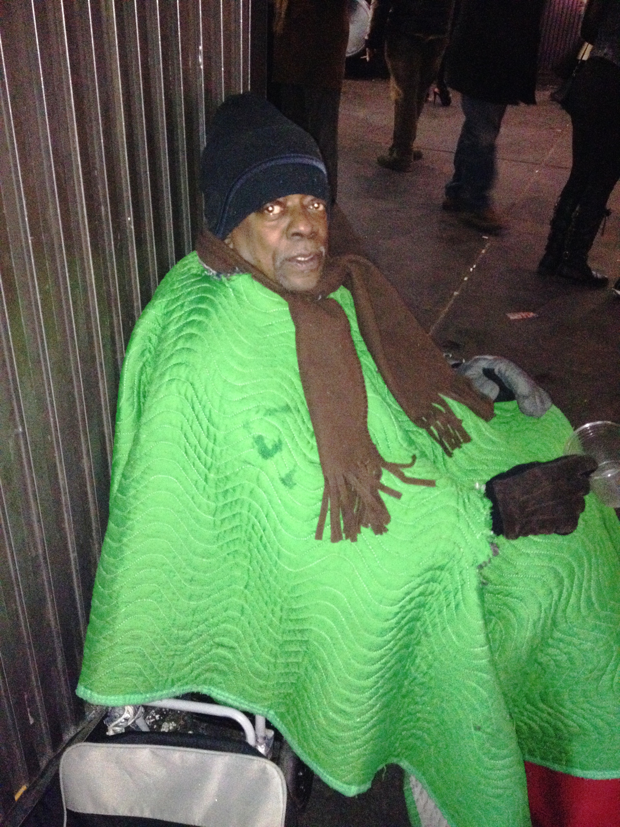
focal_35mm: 35
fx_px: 836
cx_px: 310
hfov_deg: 40.7
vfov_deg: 52.6
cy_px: 414
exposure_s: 1/16
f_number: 2.4
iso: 640
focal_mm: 4.28
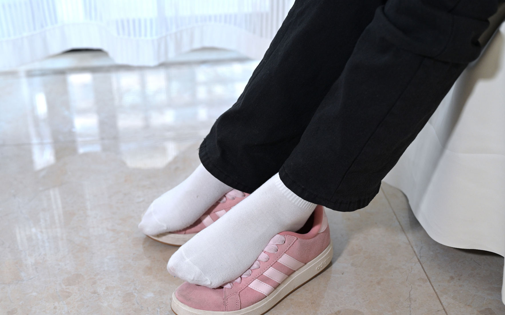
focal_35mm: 52
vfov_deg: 24.9
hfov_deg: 38.9
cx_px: 248
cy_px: 157
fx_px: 716
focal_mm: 50
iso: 1600
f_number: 4
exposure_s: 1/100
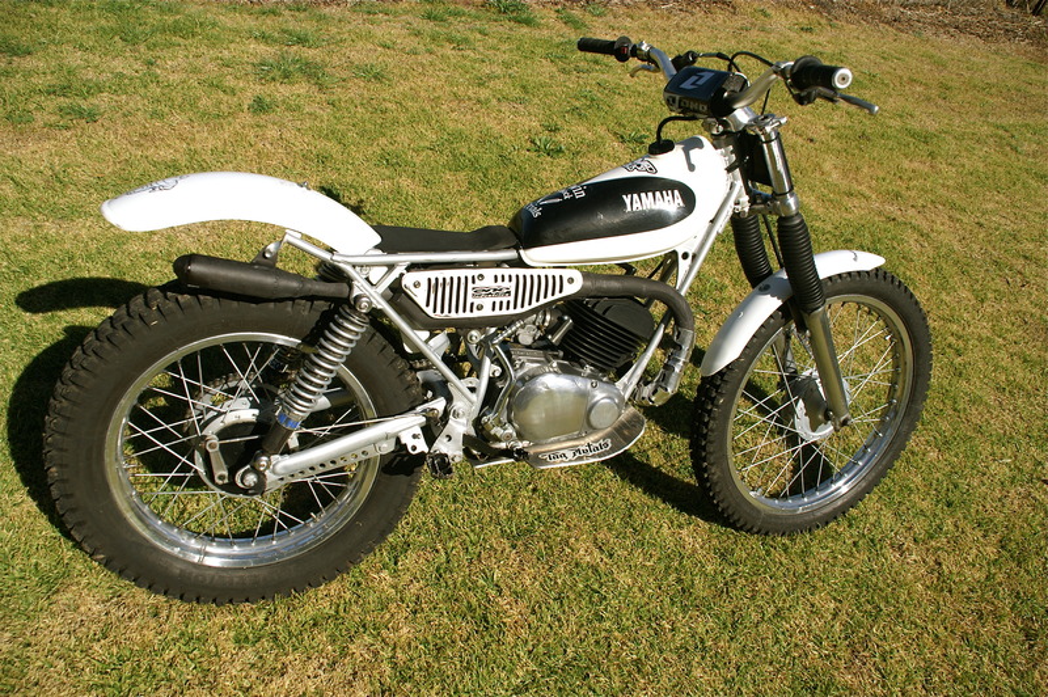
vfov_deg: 47.9
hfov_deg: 67.4
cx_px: 524
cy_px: 348
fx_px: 785
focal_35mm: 27
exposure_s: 1/500
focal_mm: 18
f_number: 8
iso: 100
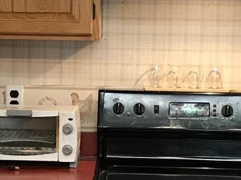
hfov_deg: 11.6
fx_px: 1190
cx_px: 103
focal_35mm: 171
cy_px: 121
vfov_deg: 8.7
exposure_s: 1/15
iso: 50
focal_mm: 3.99
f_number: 1.8
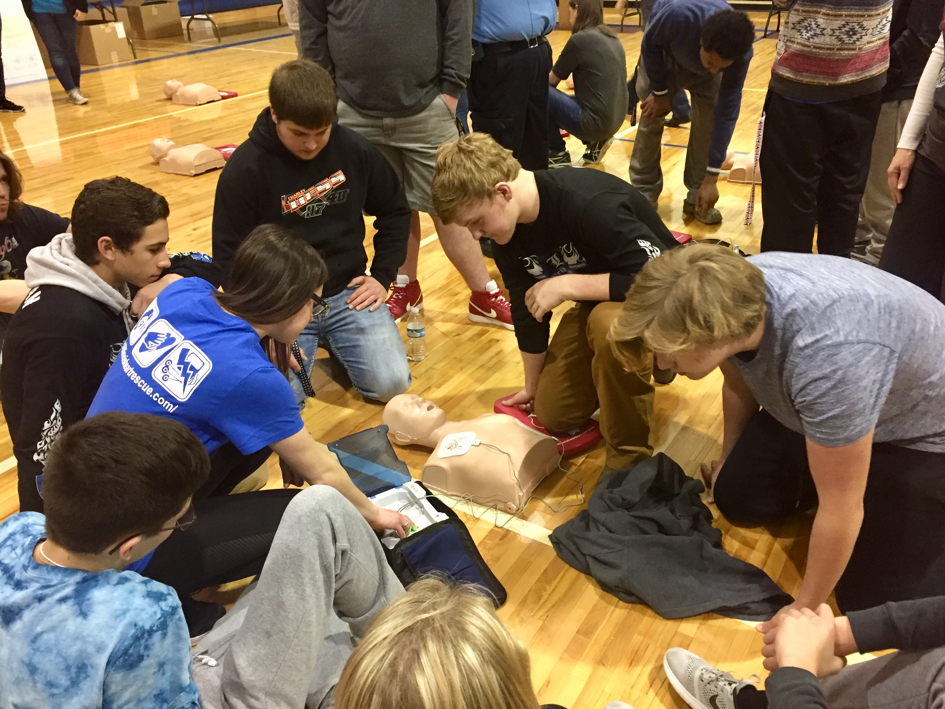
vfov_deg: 48.2
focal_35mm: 29
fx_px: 792
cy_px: 354
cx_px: 472
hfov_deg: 61.7
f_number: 2.2
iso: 250
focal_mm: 4.15
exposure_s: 1/24
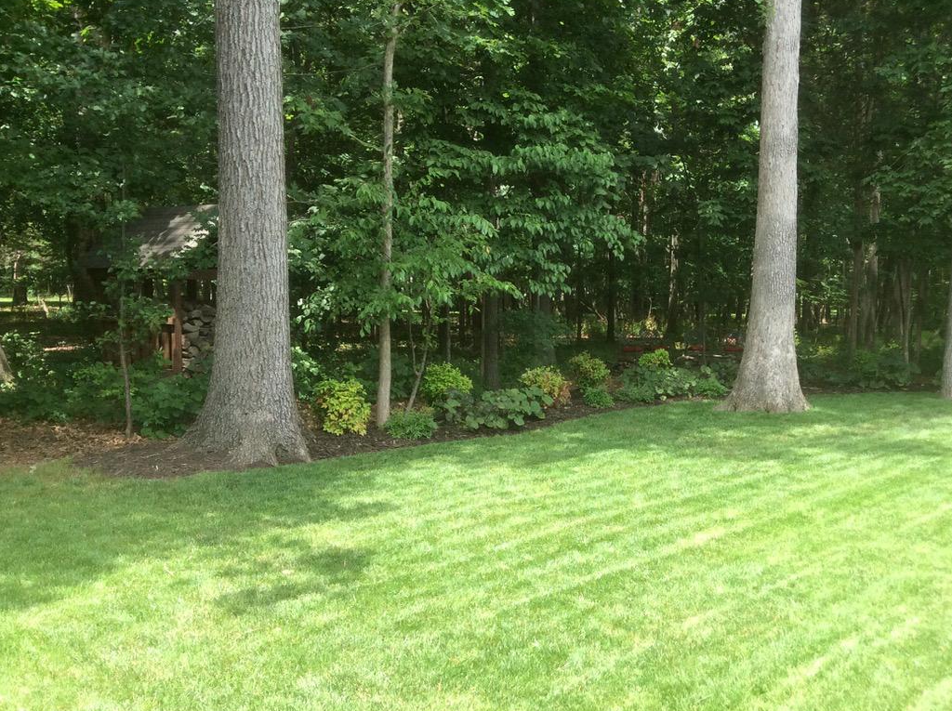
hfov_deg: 46.5
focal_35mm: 40
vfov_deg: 35.9
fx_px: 1099
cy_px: 376
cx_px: 579
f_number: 2.4
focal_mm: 3.3
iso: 32
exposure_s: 1/371
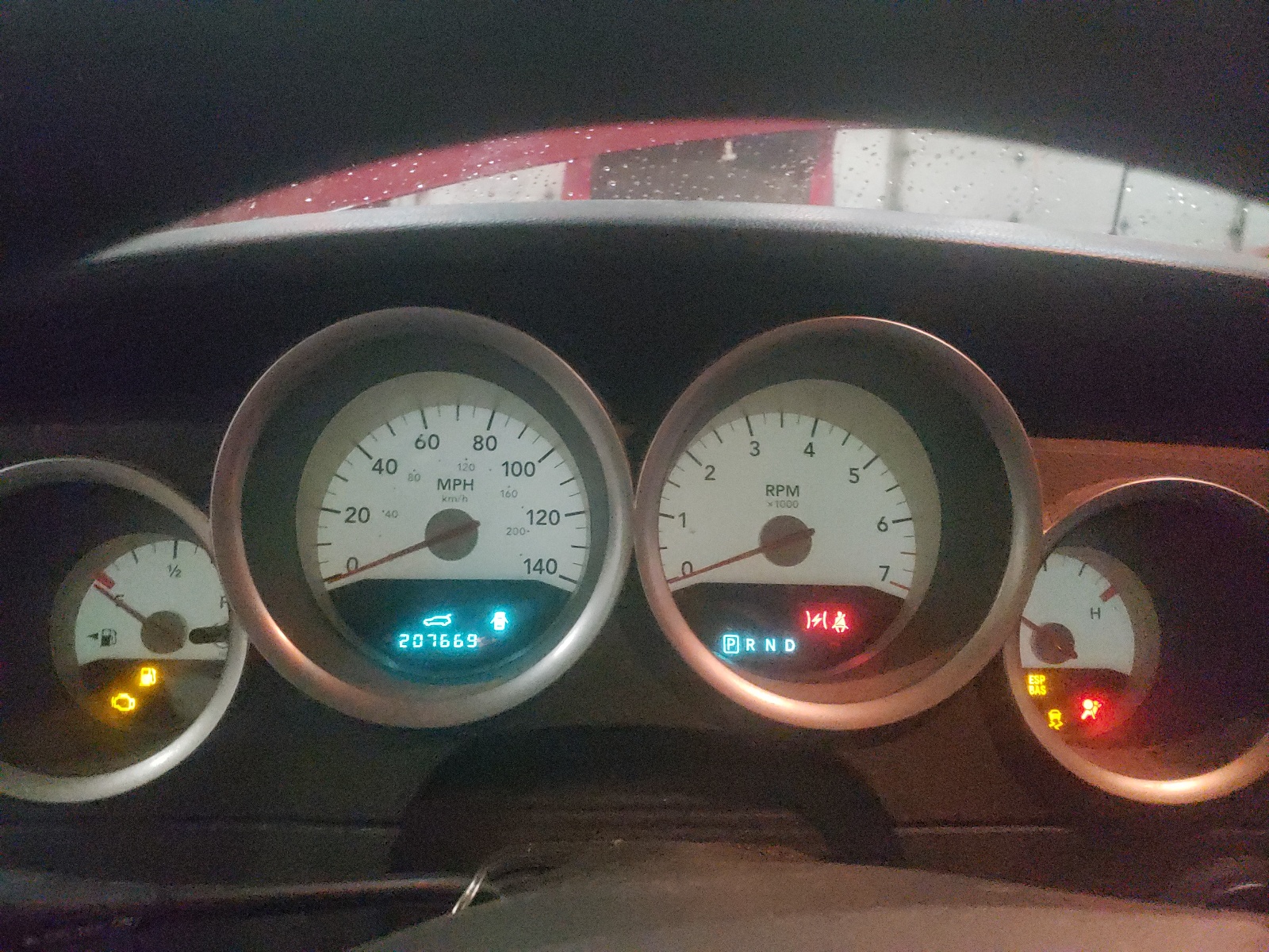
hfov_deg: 67.3
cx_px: 634
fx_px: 953
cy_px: 476
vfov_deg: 53.1
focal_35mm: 26
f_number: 1.5
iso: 2014
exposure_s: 1/24
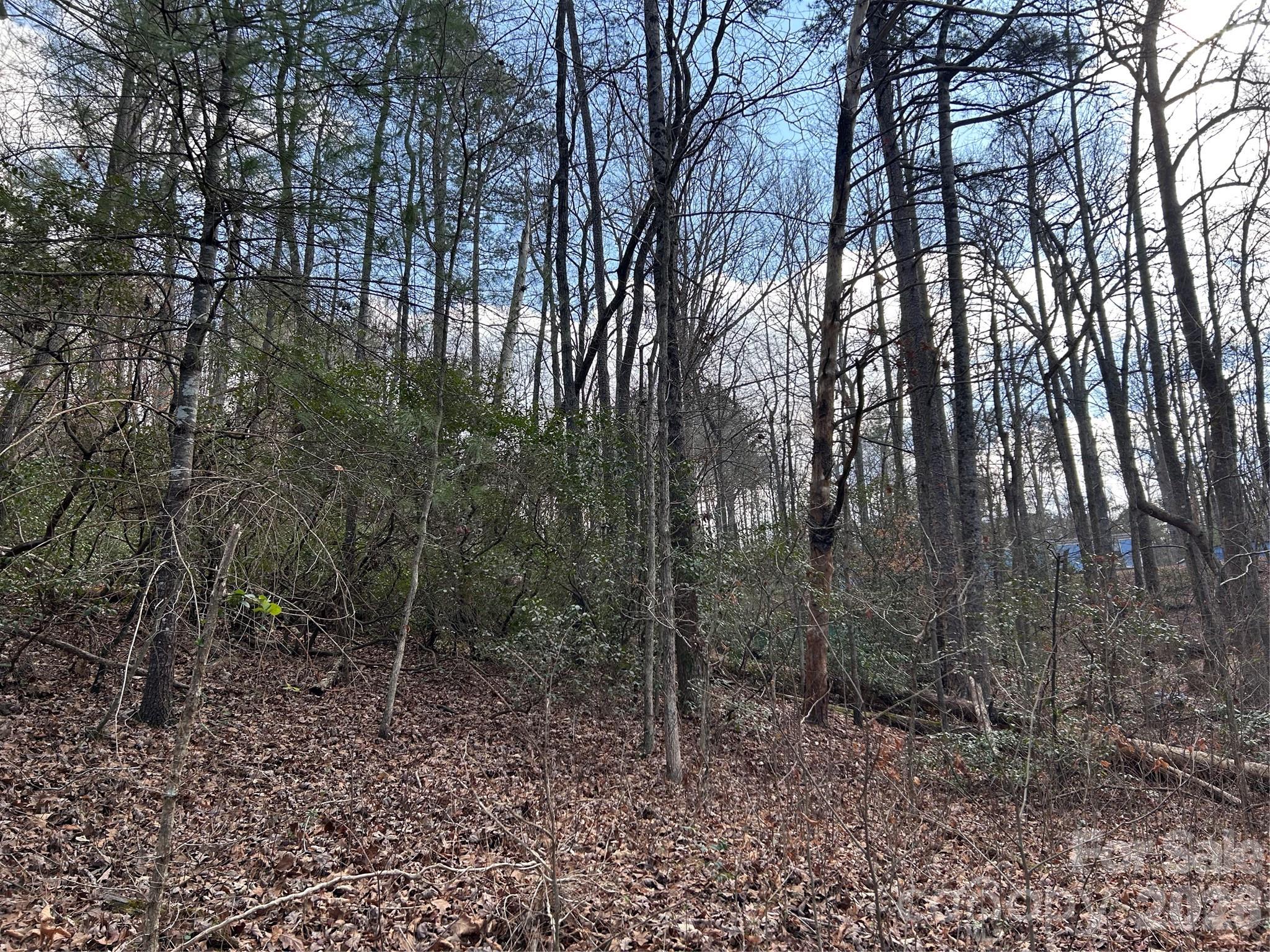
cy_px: 476
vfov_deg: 53.1
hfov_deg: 67.3
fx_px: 954
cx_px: 635
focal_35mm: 26
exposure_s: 1/873
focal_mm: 5.7
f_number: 1.5
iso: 50
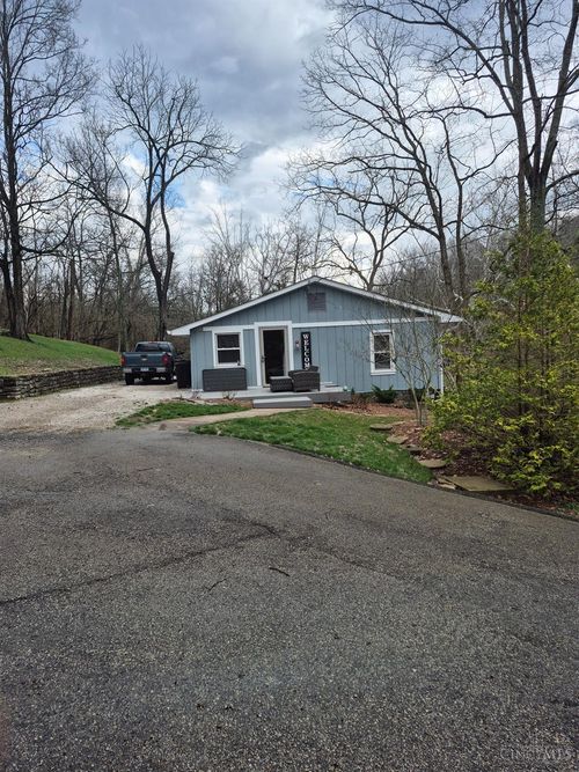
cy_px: 386
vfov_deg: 73.9
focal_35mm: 23
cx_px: 290
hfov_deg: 58.9
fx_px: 513
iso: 25
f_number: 1.8
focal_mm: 5.4
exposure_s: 1/1104
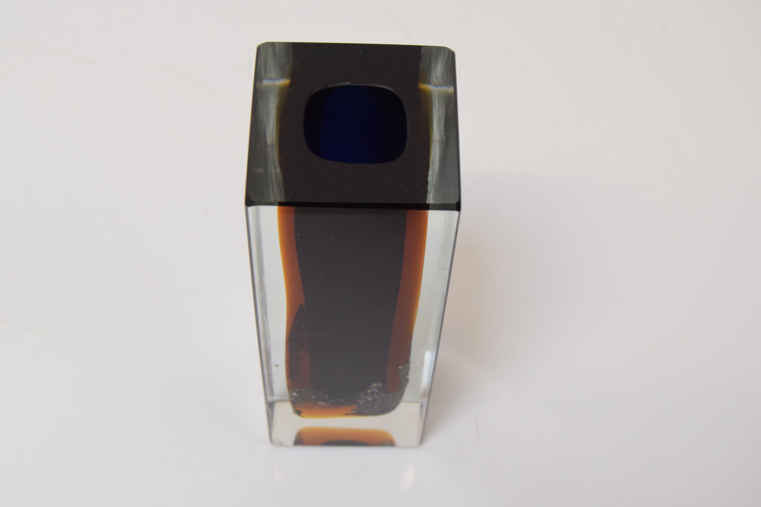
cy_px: 251
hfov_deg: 33.4
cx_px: 362
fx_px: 1268
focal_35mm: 60
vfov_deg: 22.6
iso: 1600
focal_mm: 38
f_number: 7.1
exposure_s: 1/200
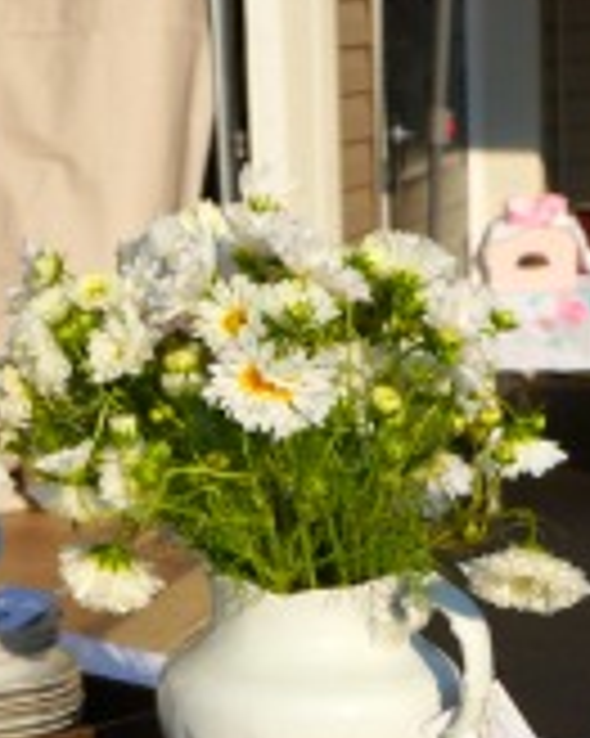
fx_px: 3015
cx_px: 248
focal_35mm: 138
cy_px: 752
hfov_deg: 11.2
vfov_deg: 13.8
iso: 200
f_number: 9
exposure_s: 1/1250
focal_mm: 26
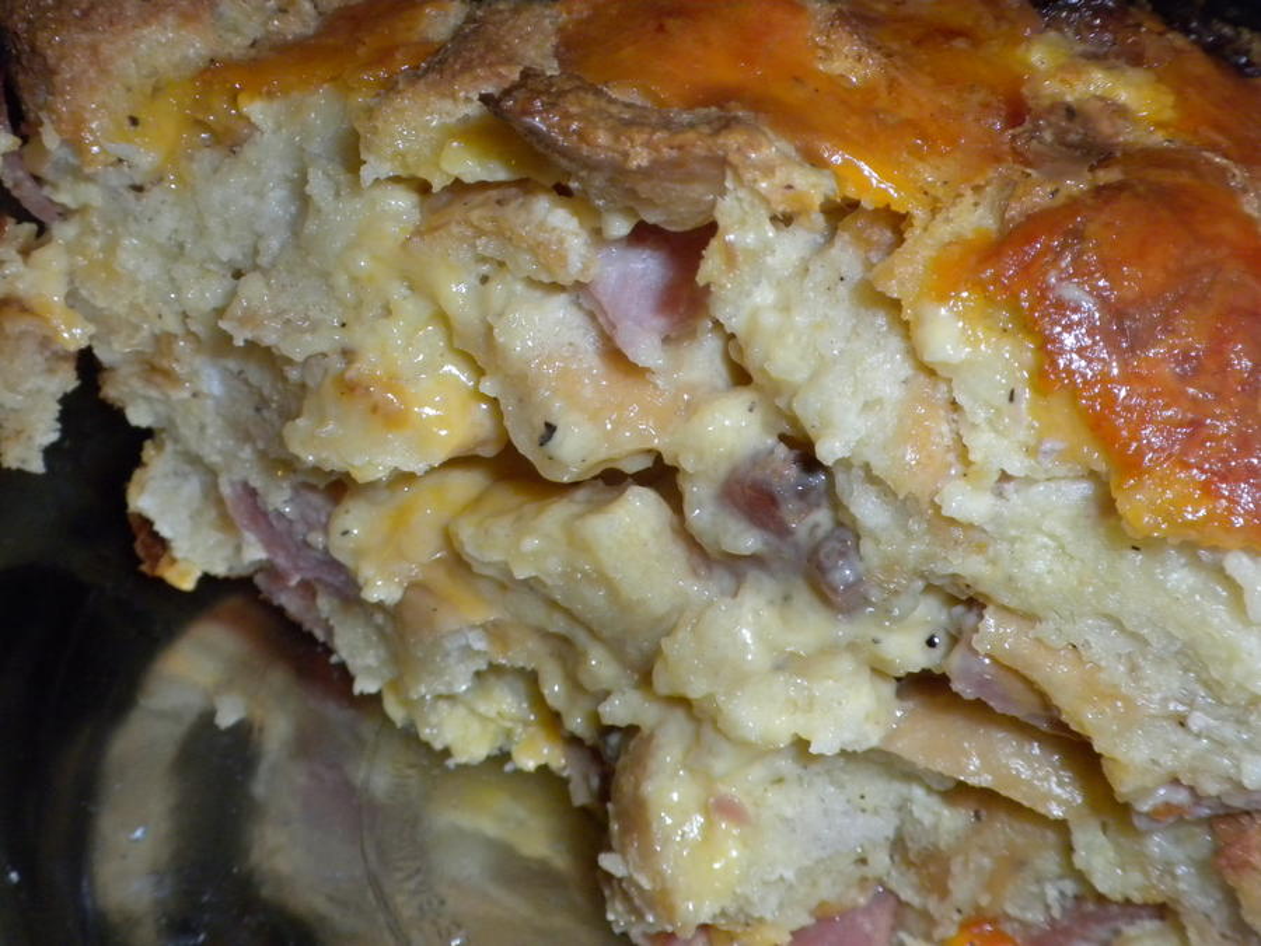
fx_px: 1894
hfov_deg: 36.8
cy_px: 473
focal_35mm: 52
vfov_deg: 28.0
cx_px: 630
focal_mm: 9.1
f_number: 11
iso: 400
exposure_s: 1/30
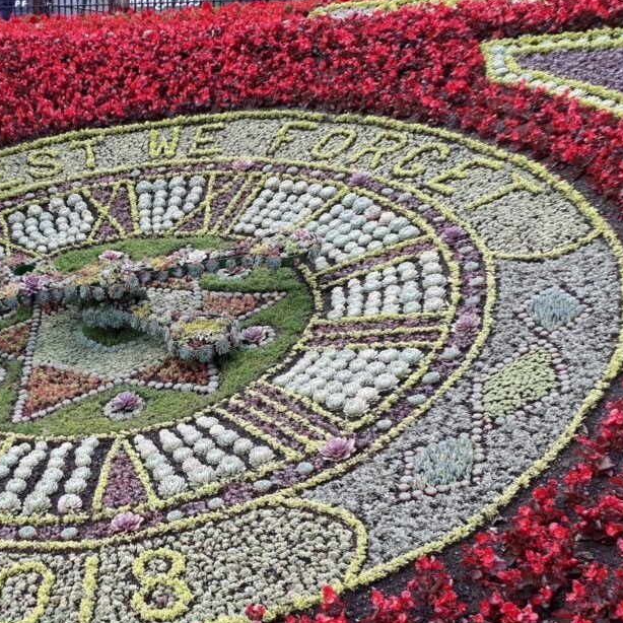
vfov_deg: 39.8
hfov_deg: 38.3
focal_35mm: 42
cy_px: 390
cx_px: 111
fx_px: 855
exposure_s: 1/195
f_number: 1.9
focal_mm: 3.6
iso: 40
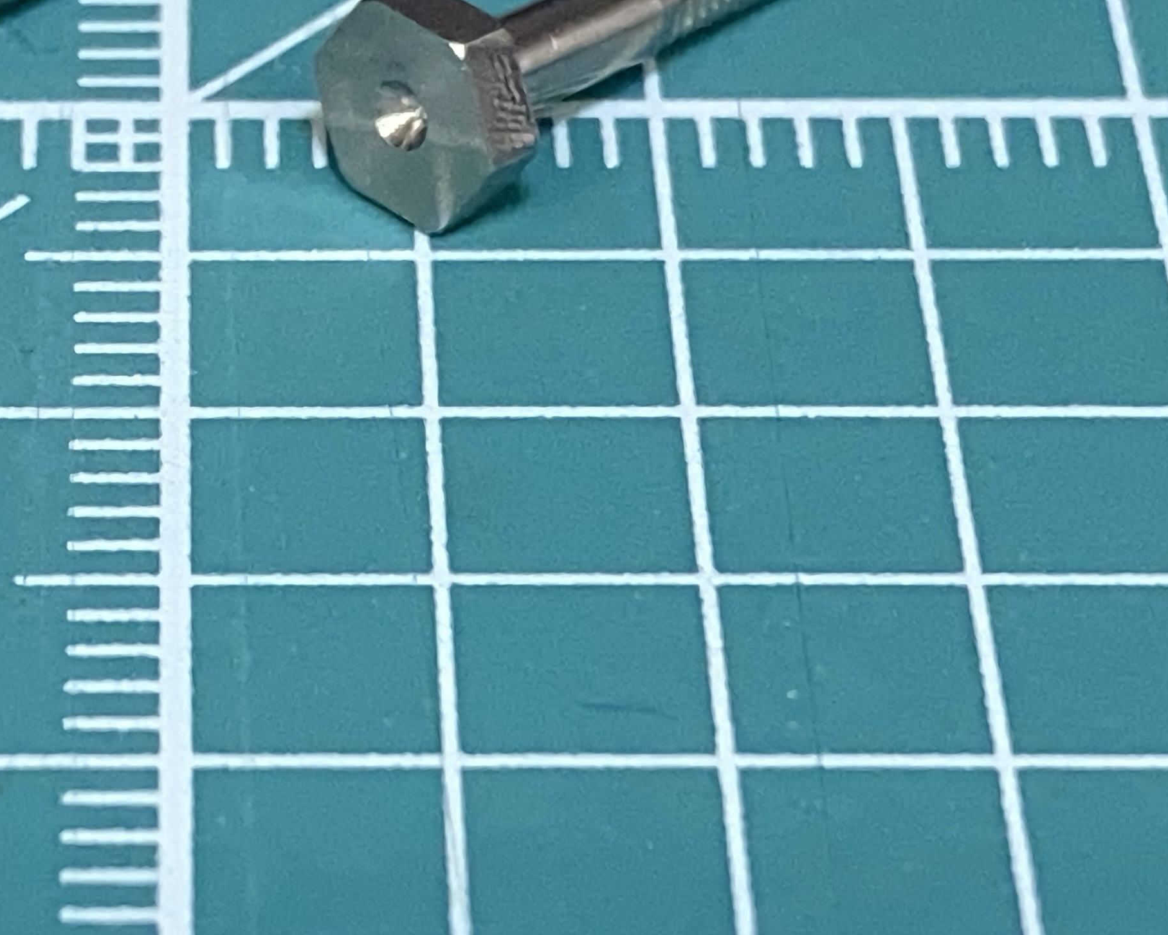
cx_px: 163
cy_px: 66
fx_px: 5842
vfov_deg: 9.1
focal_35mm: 169
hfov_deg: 11.4
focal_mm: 4.25
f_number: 1.8
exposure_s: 1/77
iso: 125
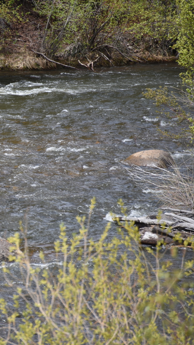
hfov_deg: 2.6
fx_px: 4330
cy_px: 172
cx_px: -45
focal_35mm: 473
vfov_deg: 4.6
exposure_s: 1/640
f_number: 5.6
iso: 200
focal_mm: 300
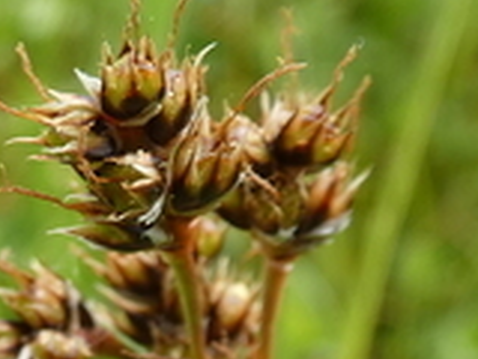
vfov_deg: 14.6
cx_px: -102
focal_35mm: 100
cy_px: 329
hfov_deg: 18.6
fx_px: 1381
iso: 80
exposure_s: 1/250
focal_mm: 3.6
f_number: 3.2
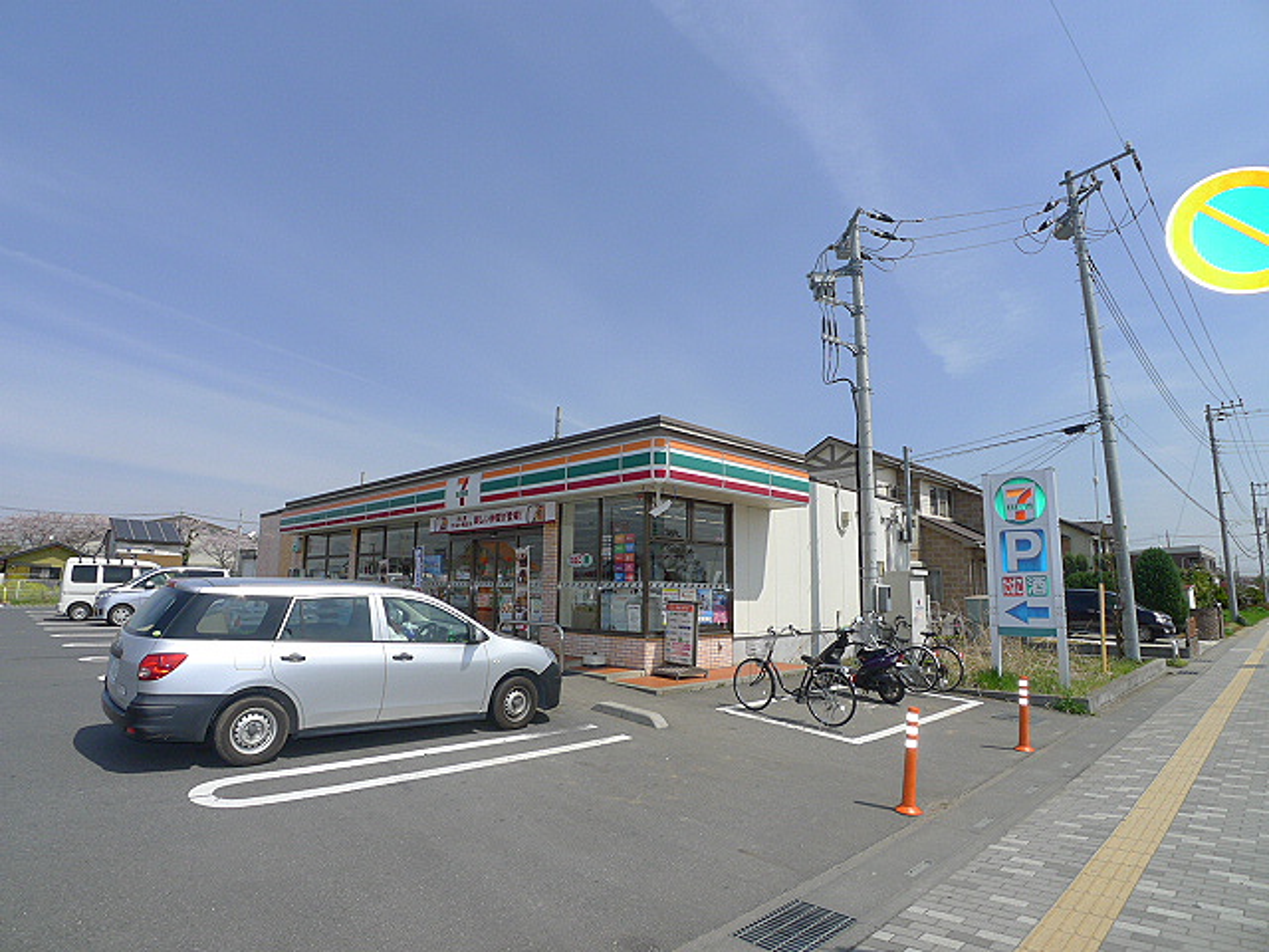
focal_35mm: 18
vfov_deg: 71.6
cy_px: 476
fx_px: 660
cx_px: 634
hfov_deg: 87.8
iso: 100
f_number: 4.5
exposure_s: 1/1000
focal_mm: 3.9
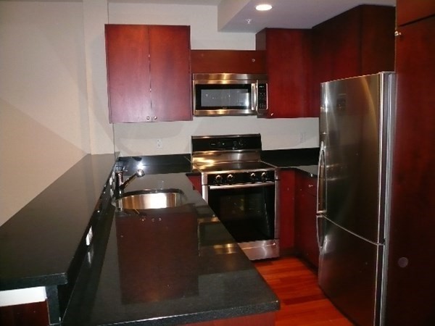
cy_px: 163
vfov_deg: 49.7
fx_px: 352
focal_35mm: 28
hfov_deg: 63.4
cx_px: 218
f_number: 2.8
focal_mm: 4.6
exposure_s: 1/30
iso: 200
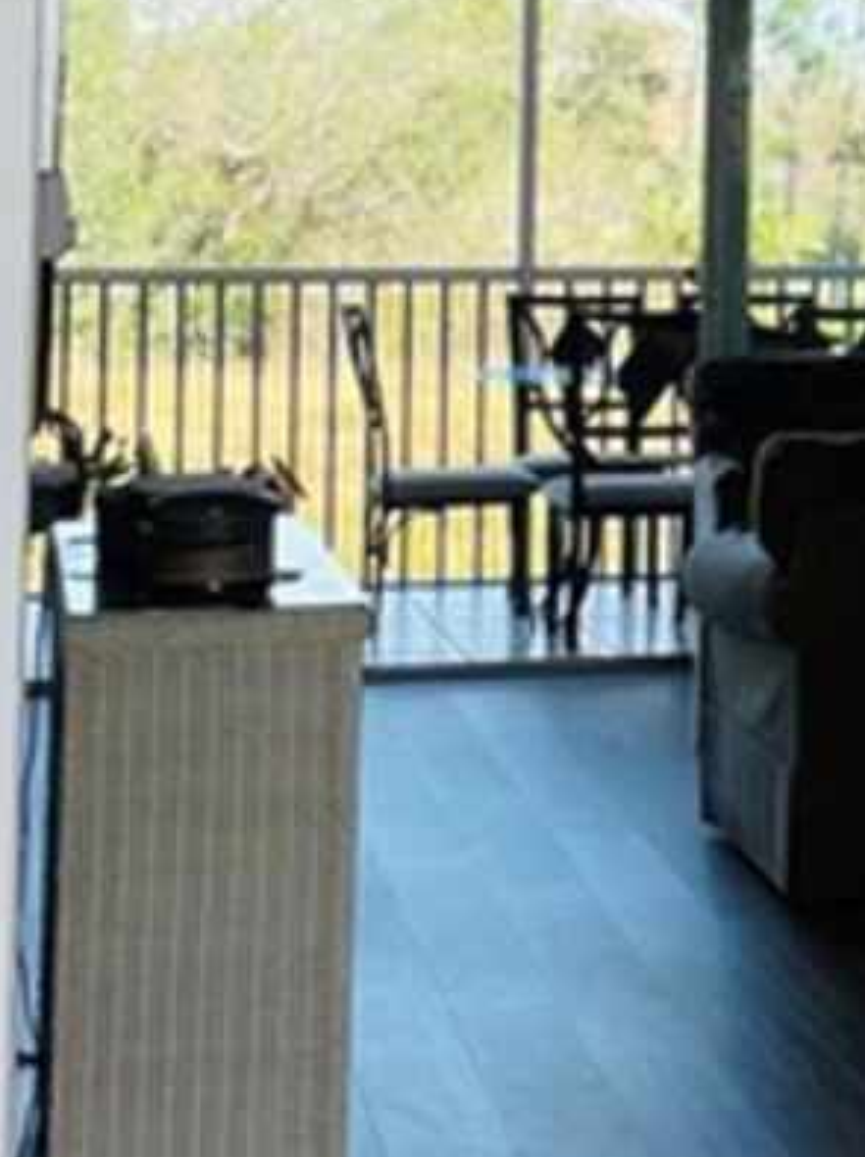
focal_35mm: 113
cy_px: 41
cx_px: 1306
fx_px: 3771
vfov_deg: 17.1
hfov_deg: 12.4
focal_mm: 4.2
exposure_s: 1/171
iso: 32
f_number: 1.6
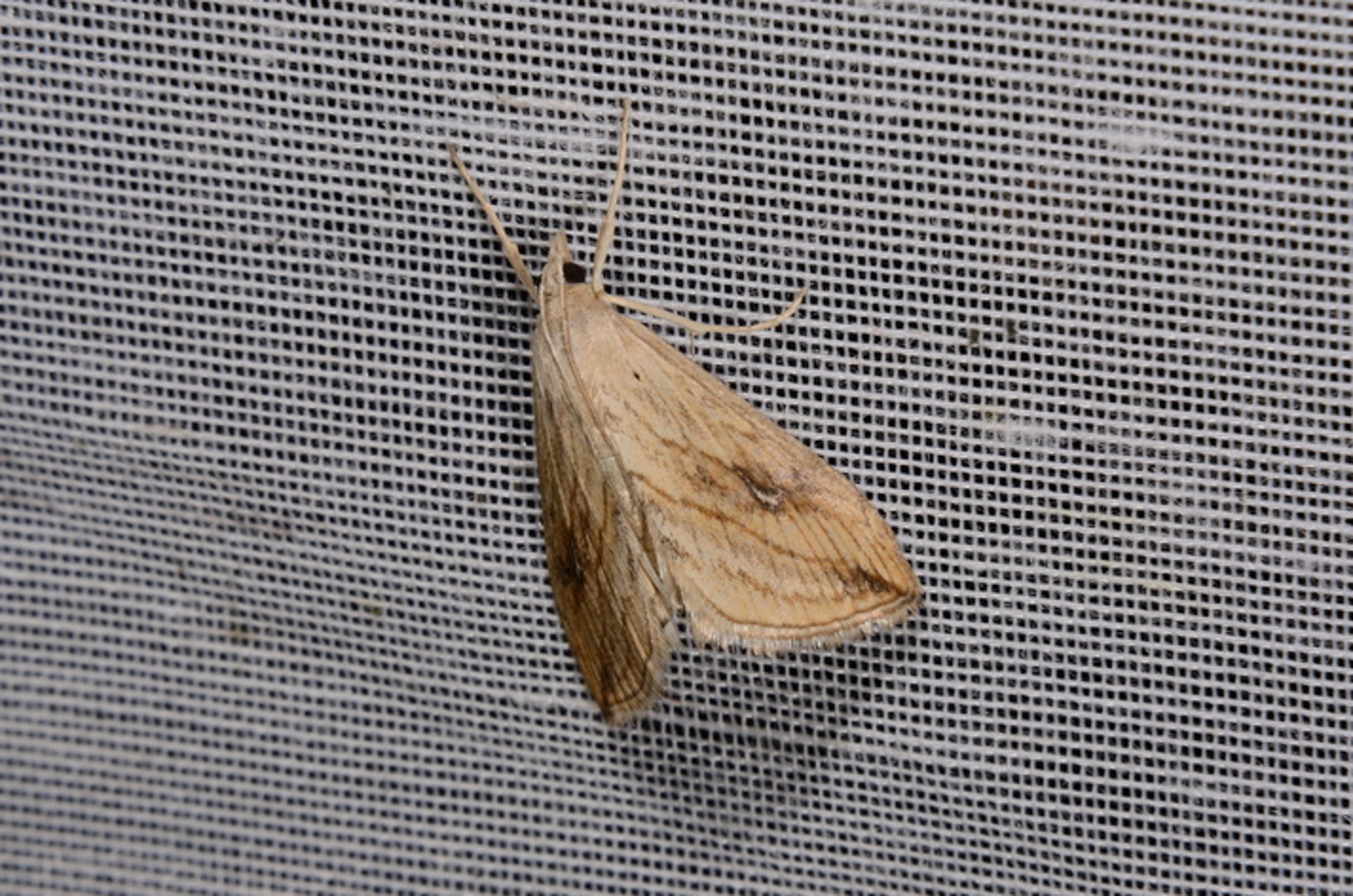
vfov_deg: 9.6
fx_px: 5308
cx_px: 647
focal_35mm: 142
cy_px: 442
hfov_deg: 14.5
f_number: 25
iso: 100
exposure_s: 1/60
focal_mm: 85
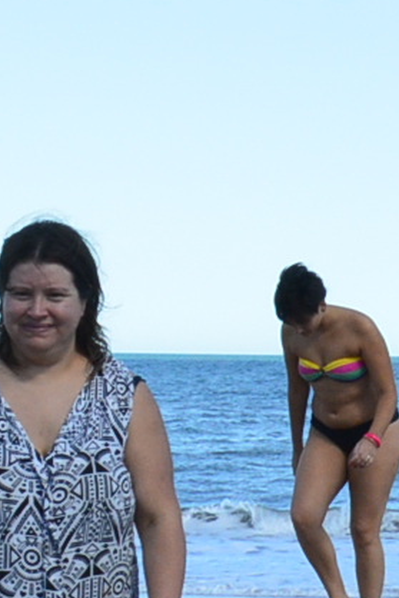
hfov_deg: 6.9
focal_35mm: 194
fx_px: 3222
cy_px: 242
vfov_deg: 10.6
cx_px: 709
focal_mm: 18
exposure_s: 1/250
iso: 400
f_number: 10
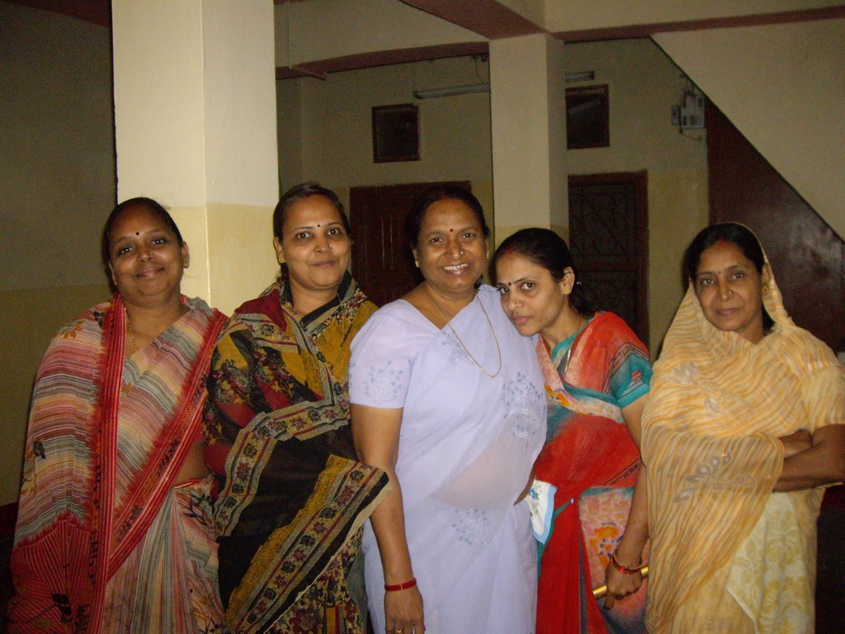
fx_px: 928
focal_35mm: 38
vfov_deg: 37.7
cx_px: 422
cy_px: 317
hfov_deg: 49.0
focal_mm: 6.2
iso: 400
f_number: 2.7
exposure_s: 1/40
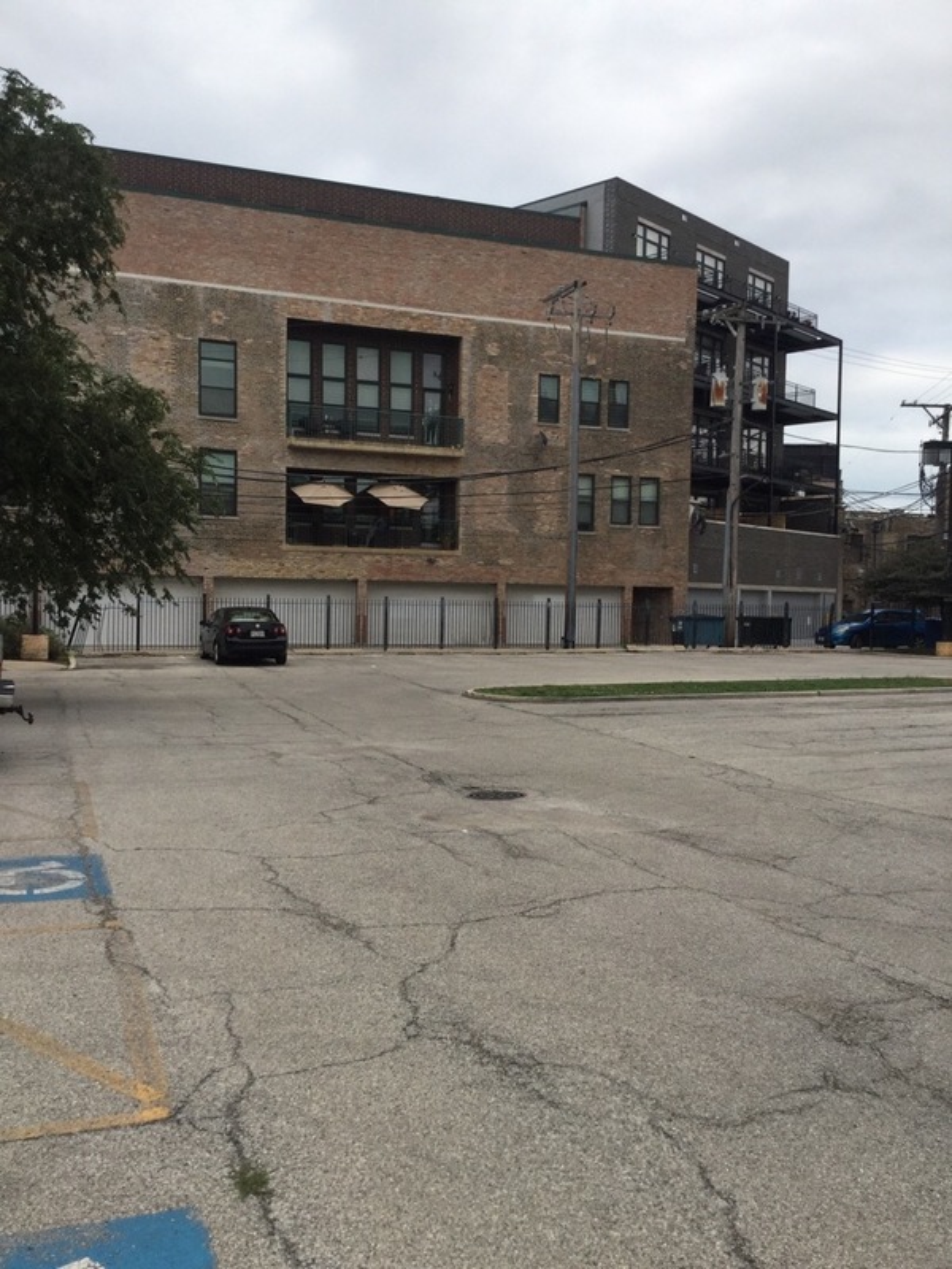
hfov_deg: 45.4
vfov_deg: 58.4
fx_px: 1137
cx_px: 476
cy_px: 634
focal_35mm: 31
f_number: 2.4
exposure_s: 1/328
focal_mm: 3.3
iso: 25
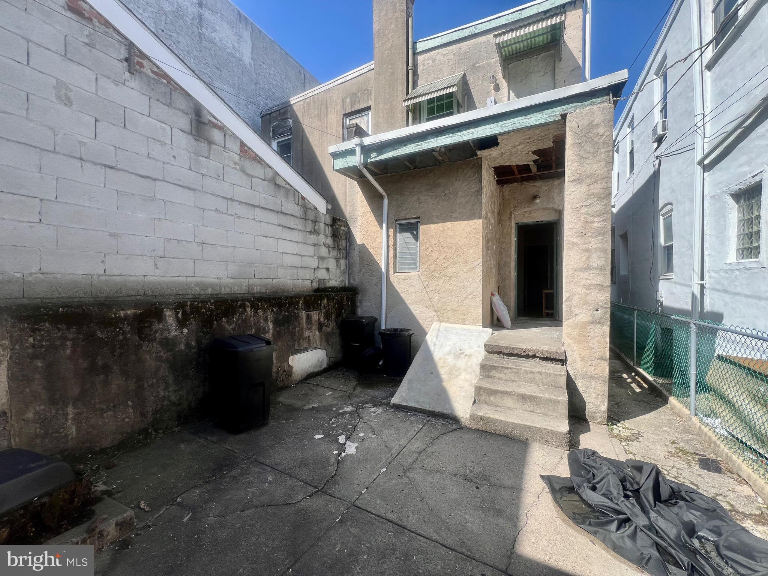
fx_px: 288
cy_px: 288
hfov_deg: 106.2
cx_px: 384
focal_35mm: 13
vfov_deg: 89.9
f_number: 1.8
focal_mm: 1.57
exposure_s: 1/1096
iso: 32
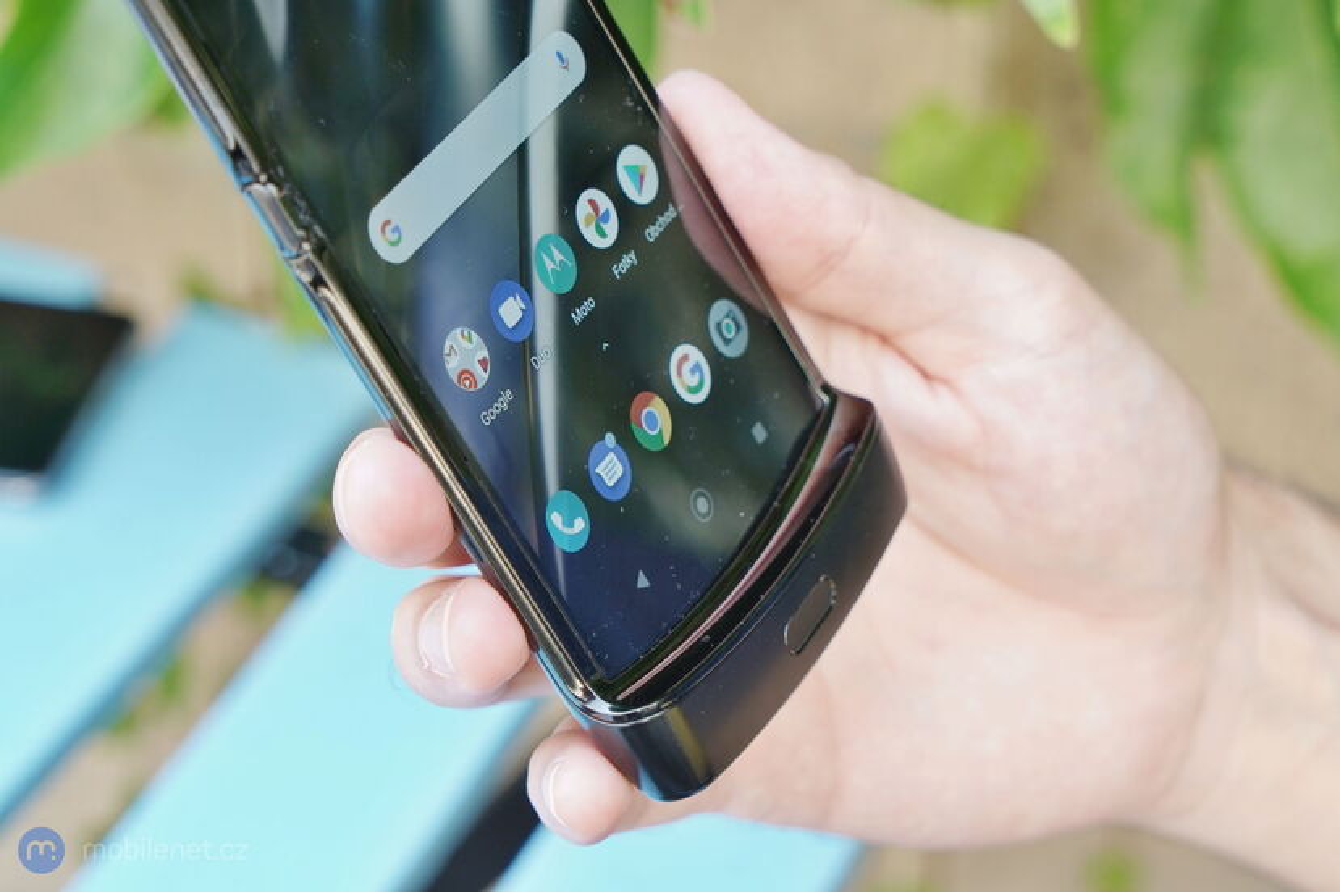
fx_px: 2307
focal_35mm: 62
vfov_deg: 21.9
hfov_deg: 32.4
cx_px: 670
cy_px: 446
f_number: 6.3
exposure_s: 1/160
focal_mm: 62
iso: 640
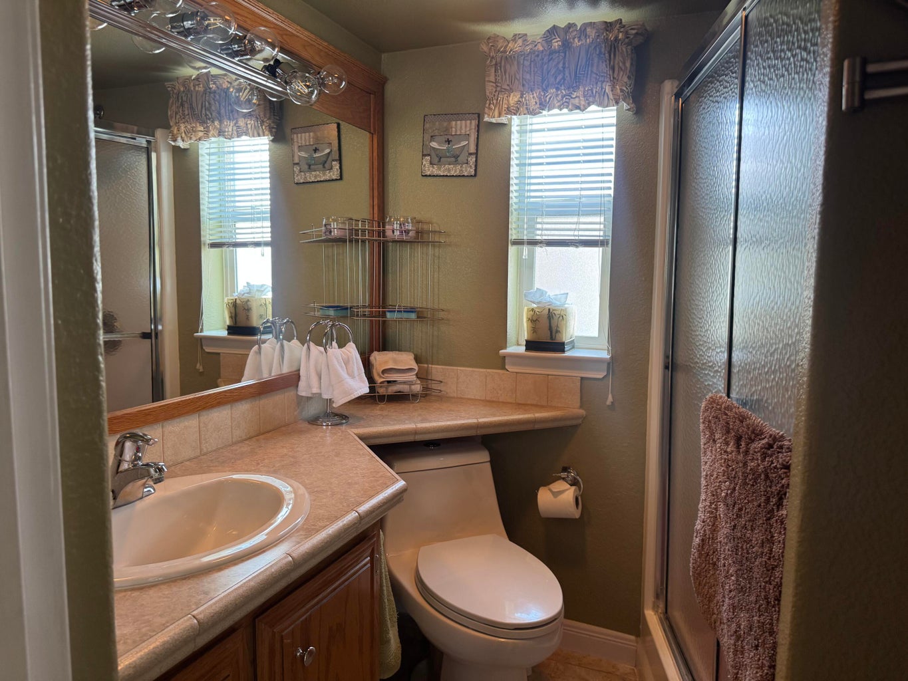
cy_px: 340
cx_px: 454
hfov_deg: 71.6
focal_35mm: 24
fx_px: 630
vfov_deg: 56.8
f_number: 1.78
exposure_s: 1/60
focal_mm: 6.76
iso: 160
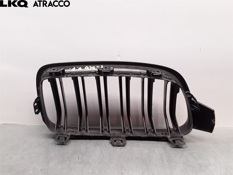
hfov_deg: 63.4
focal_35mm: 28
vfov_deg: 49.7
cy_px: 88
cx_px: 116
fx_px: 188
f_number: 1.9
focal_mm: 2.91
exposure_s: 1/100
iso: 100
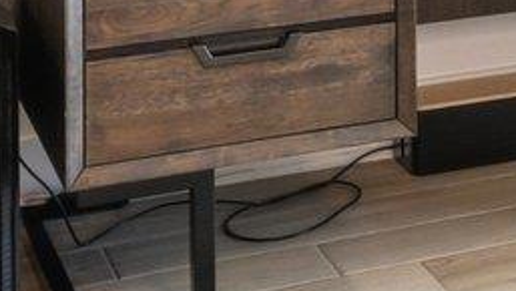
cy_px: -505
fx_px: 1712
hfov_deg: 15.8
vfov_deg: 8.5
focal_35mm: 125
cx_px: 765
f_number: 8
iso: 400
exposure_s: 1/10
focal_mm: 10
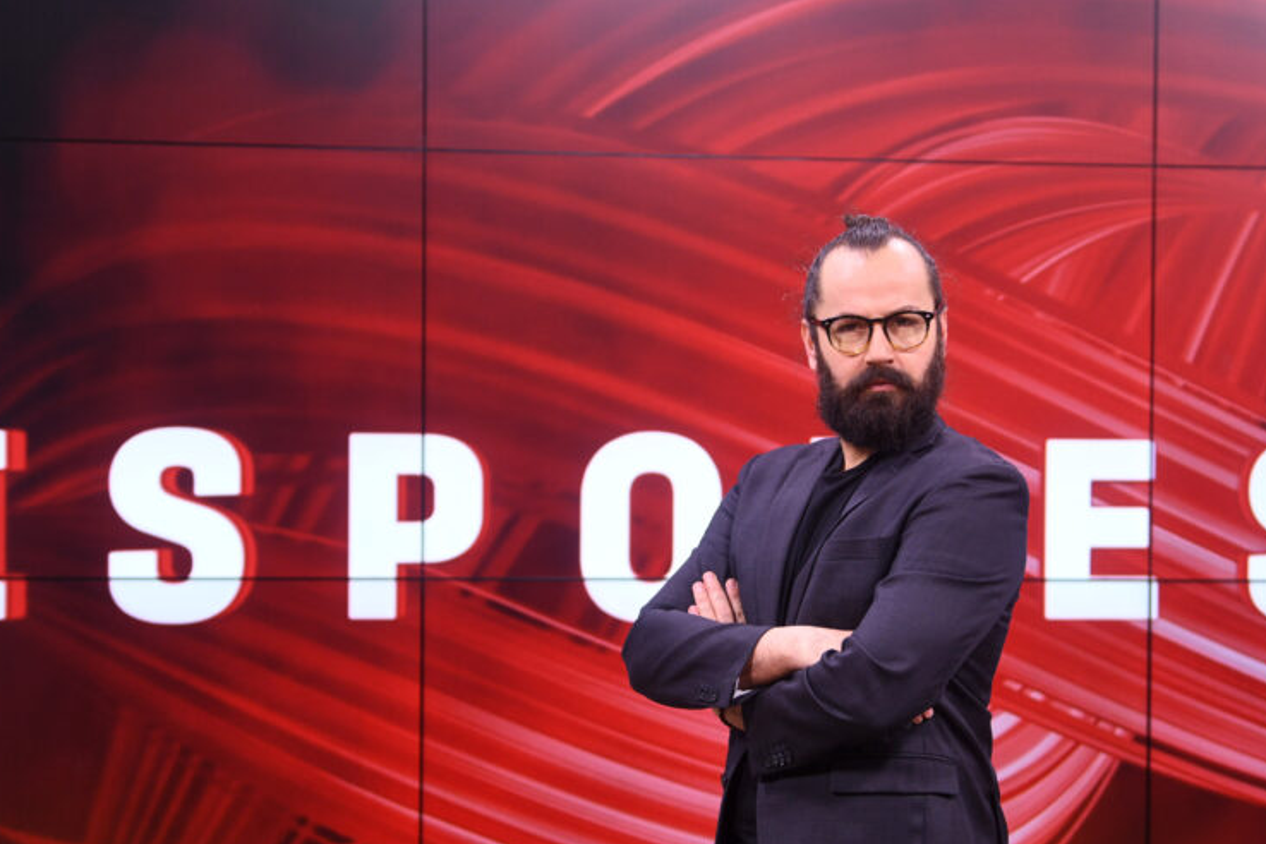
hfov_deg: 17.3
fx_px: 4149
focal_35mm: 118
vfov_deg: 11.6
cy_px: 557
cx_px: 729
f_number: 2.8
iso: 800
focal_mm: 85
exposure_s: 1/100
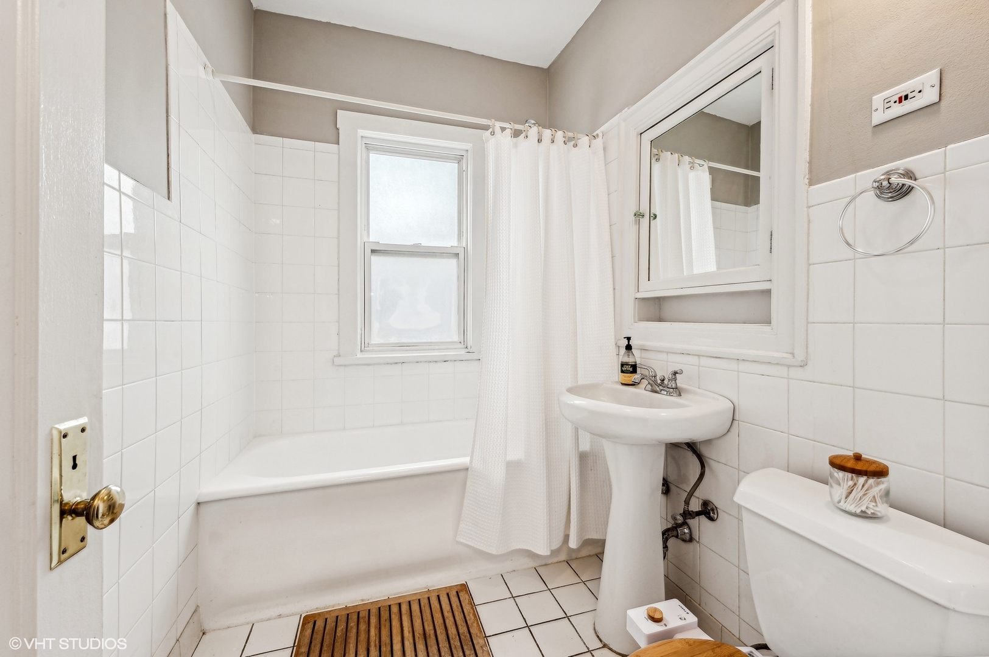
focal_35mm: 14
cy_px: 328
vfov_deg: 81.1
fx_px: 384
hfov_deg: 104.3
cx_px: 494
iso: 100
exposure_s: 1/4
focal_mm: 14
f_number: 10
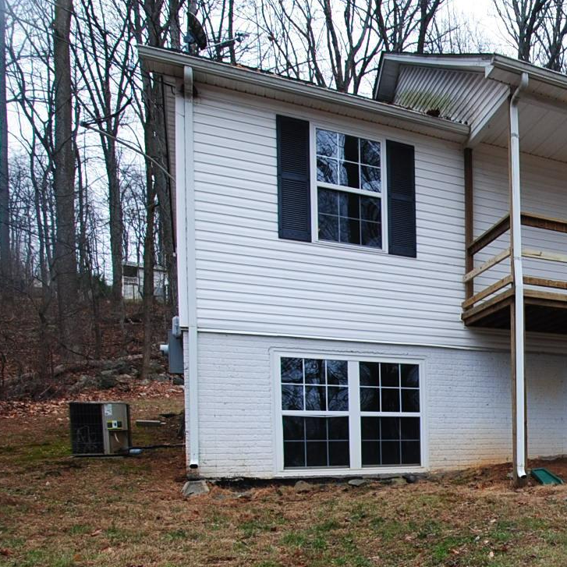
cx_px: 638
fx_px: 630
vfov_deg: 45.4
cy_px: 473
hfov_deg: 38.9
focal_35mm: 34
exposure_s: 1/60
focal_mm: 10
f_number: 8
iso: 200
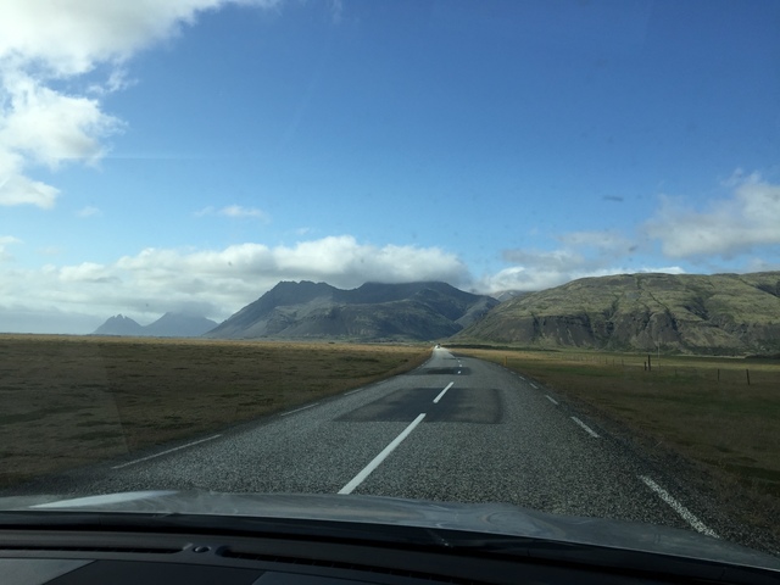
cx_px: 390
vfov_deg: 48.2
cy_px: 292
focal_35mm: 29
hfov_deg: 61.7
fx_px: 653
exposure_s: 1/1980
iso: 32
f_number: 2.2
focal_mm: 4.15
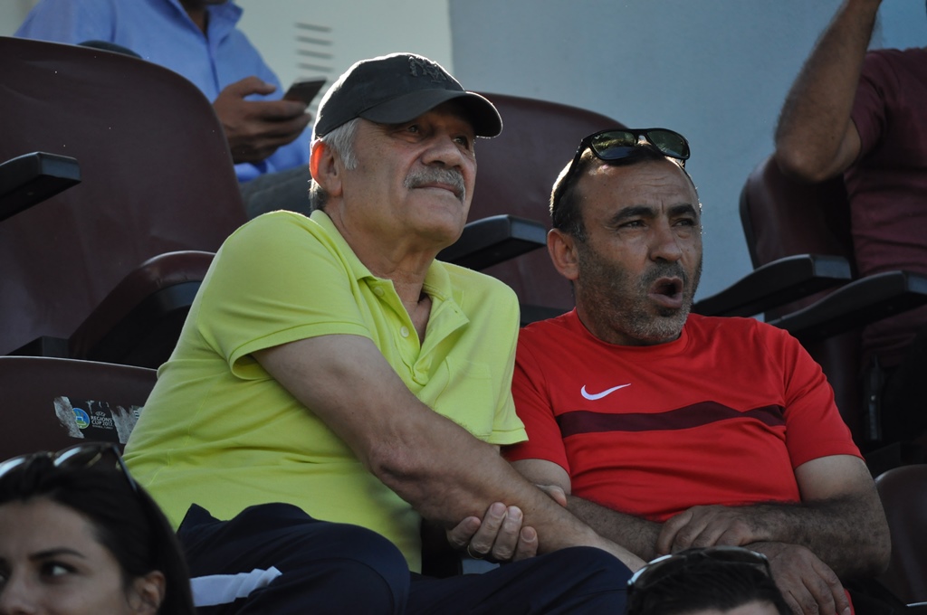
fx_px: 7715
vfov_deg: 4.6
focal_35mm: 300
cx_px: 464
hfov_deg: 6.9
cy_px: 308
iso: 800
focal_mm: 200
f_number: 5.6
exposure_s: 1/1000
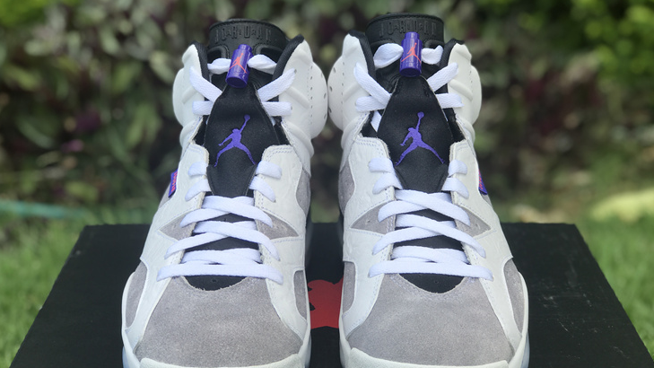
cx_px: 324
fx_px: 1092
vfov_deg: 19.1
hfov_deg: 33.3
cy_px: 216
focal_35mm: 63
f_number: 2.8
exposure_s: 1/209
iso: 20
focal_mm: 6.6
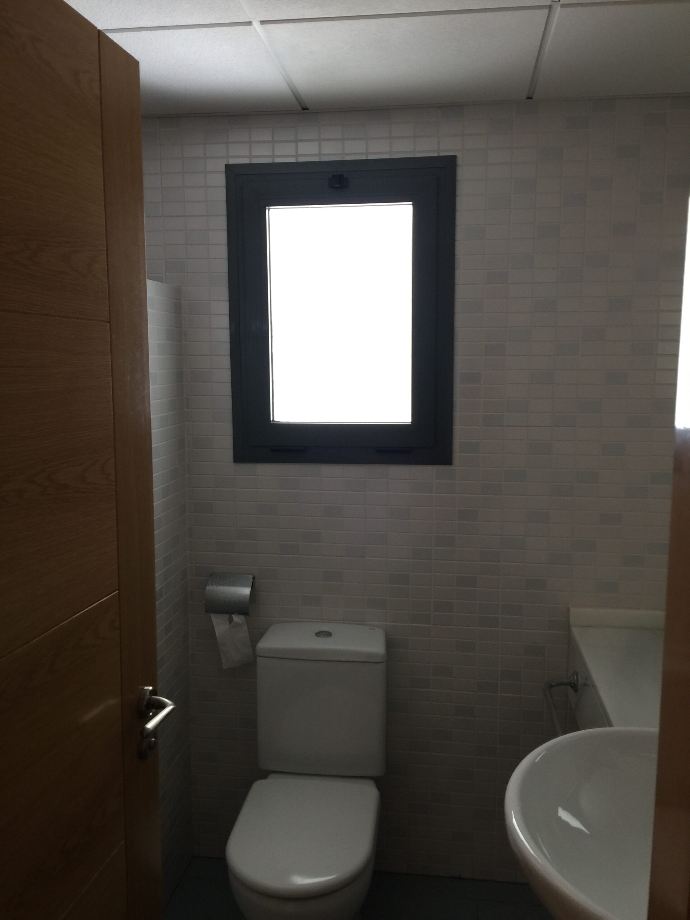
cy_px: 460
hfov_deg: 48.2
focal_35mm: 29
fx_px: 771
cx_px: 345
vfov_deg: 61.7
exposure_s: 1/17
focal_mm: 4.15
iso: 40
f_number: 2.2
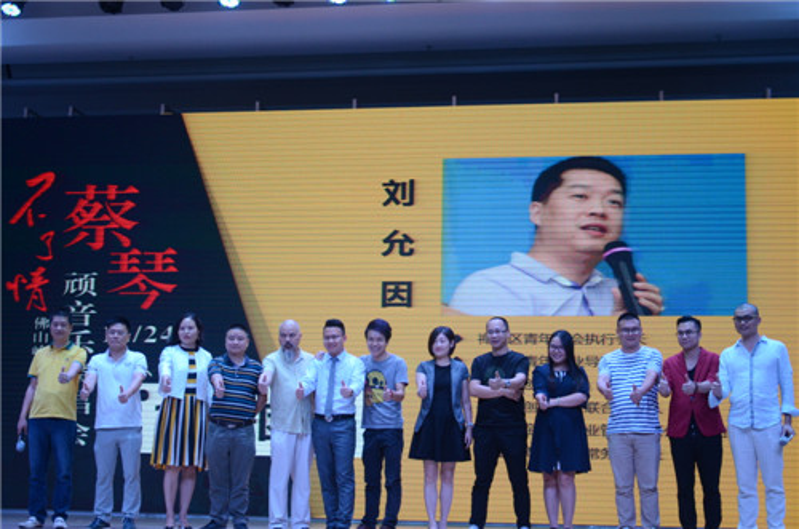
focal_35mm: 60
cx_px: 400
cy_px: 264
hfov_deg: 33.5
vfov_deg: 22.5
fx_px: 1329
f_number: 4.5
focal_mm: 40
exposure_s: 1/320
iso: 1250
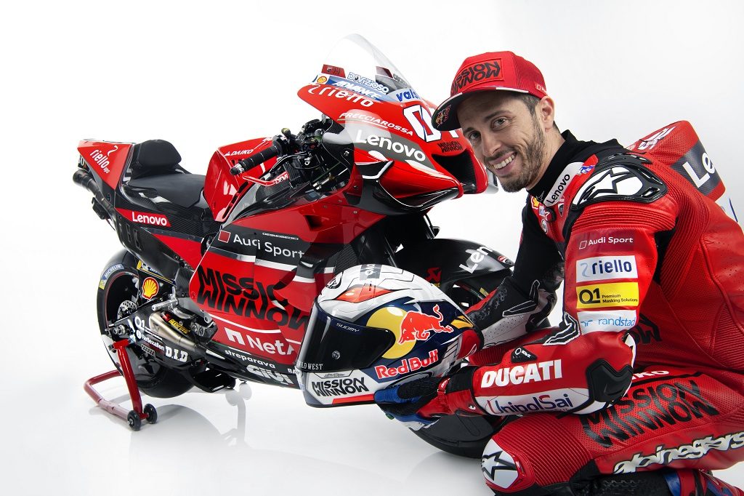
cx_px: 372
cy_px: 248
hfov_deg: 55.8
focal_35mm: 34
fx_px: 702
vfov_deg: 38.9
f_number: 13
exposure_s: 1/200
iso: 31
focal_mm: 34
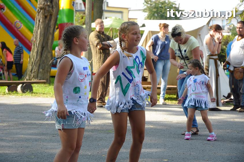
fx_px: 718
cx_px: 123
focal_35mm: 106
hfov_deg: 19.3
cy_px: 81
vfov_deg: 12.9
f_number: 6.3
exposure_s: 1/640
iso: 640
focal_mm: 70
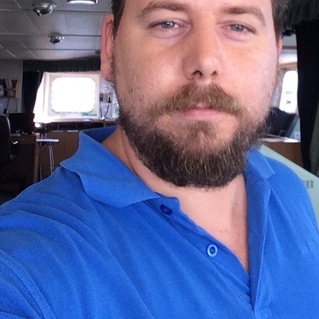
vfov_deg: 27.3
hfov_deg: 28.8
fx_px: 615
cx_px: 218
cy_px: -3
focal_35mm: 59
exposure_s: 1/60
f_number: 2.4
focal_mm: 2.15
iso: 50
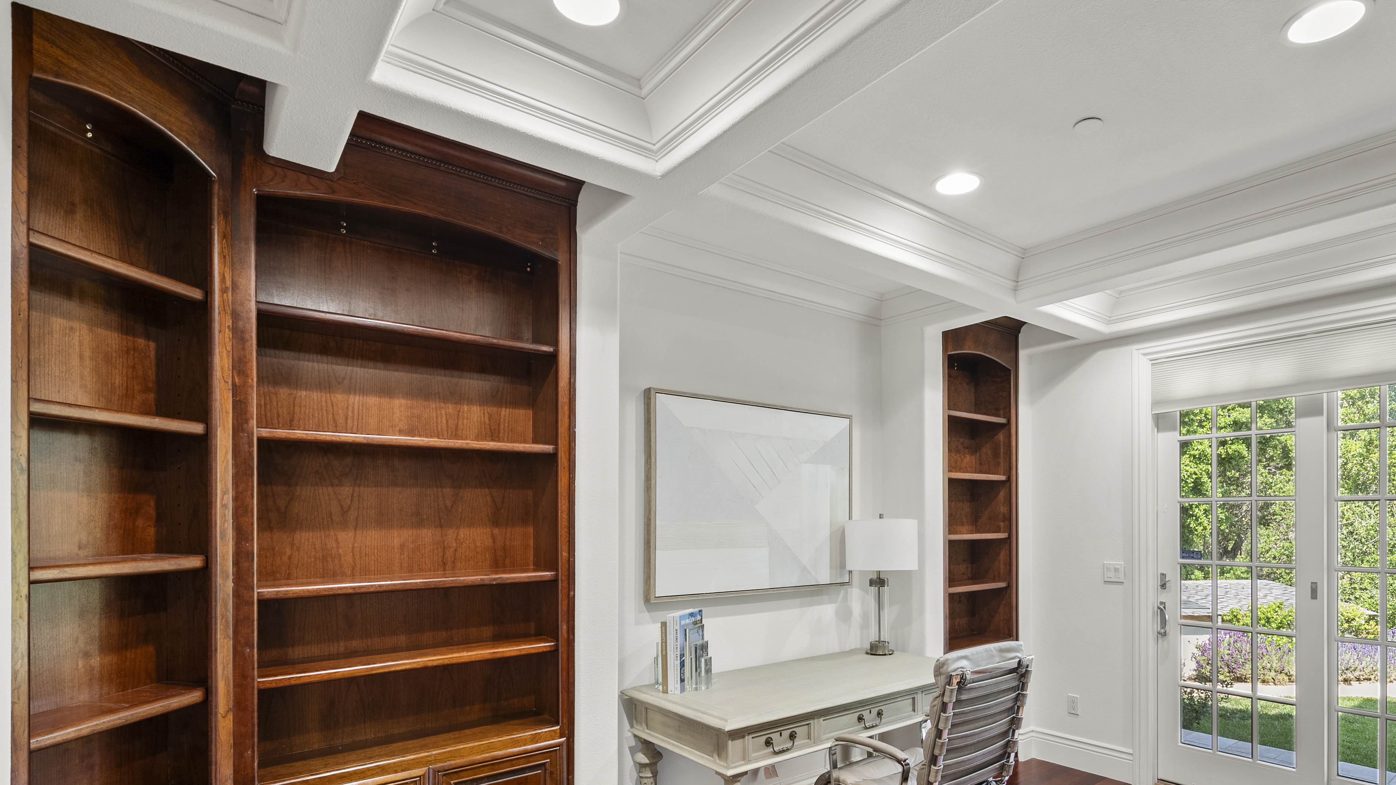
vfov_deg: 57.5
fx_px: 703
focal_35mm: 19
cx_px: 783
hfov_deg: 89.1
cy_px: 500
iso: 250
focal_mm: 16
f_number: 8
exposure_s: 1/1.25
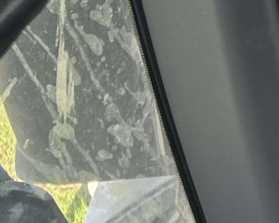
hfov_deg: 8.9
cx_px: 908
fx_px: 1371
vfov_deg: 8.5
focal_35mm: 166
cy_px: -306
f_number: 1.5
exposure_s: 1/461
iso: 50
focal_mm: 5.7
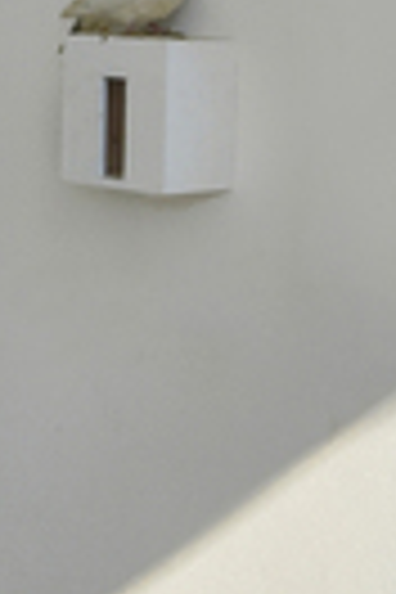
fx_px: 1996
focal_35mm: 121
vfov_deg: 16.1
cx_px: -56
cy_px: -148
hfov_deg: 11.2
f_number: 10
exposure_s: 1/80
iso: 100
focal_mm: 16
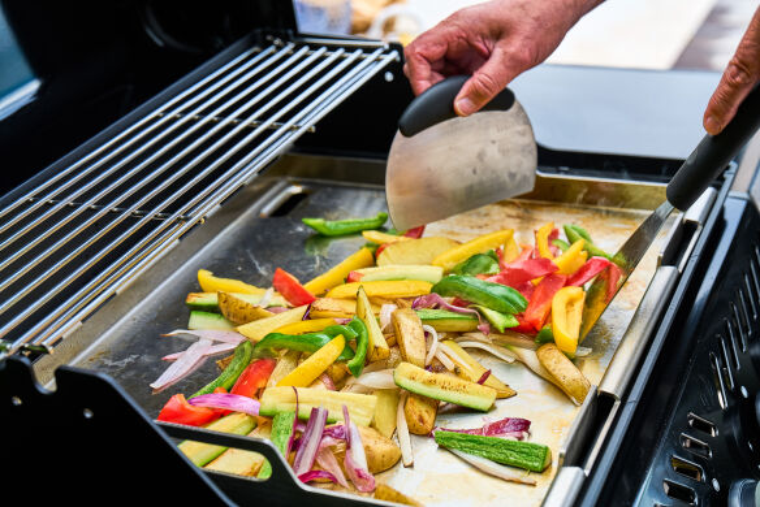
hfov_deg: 30.1
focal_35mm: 67
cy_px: 254
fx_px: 1415
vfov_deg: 20.3
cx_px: 380
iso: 200
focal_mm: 67
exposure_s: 1/200
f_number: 5.6
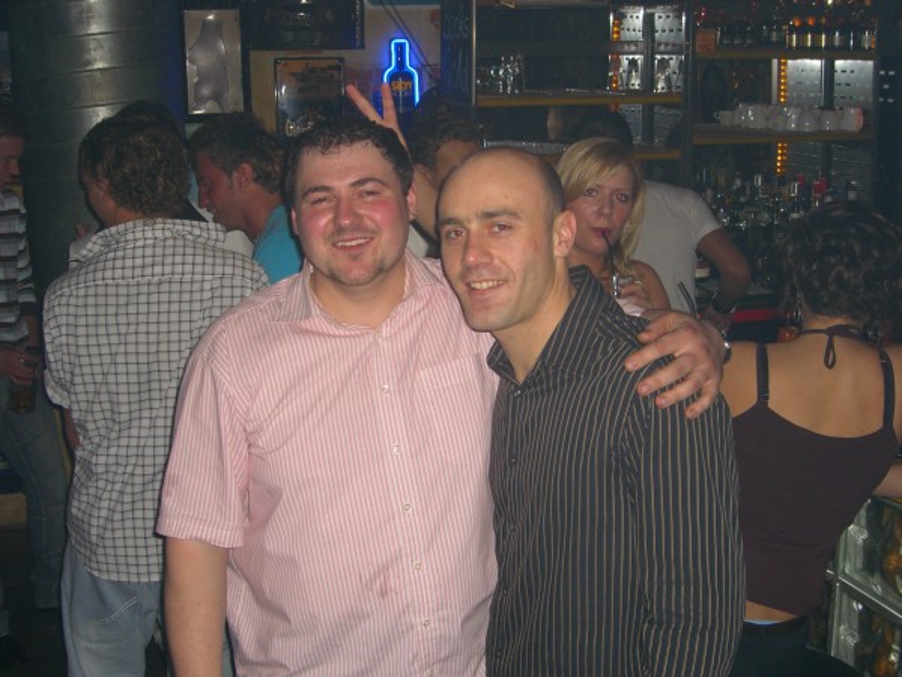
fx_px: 1199
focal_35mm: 46
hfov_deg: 41.2
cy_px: 338
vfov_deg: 31.5
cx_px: 451
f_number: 3.1
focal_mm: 9.5
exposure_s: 1/60
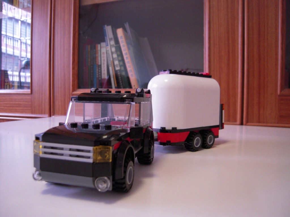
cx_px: 145
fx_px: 235
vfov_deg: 49.7
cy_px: 108
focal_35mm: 28
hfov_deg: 63.4
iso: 400
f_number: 2.7
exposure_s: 1/25
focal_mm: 5
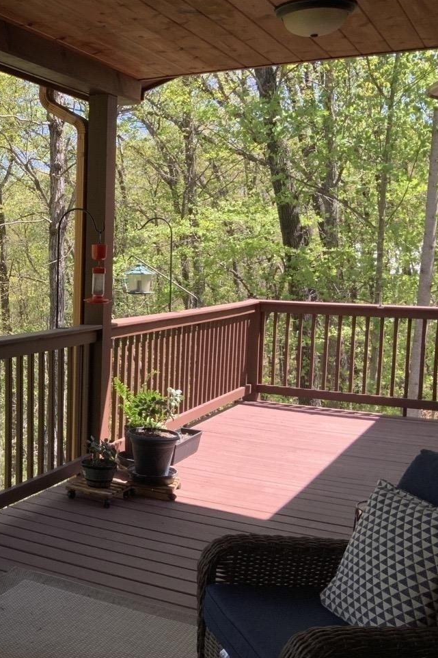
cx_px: 1
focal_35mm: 47
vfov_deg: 41.9
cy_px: 337
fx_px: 858
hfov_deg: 27.1
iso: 16
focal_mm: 3
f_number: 1.8
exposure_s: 1/316
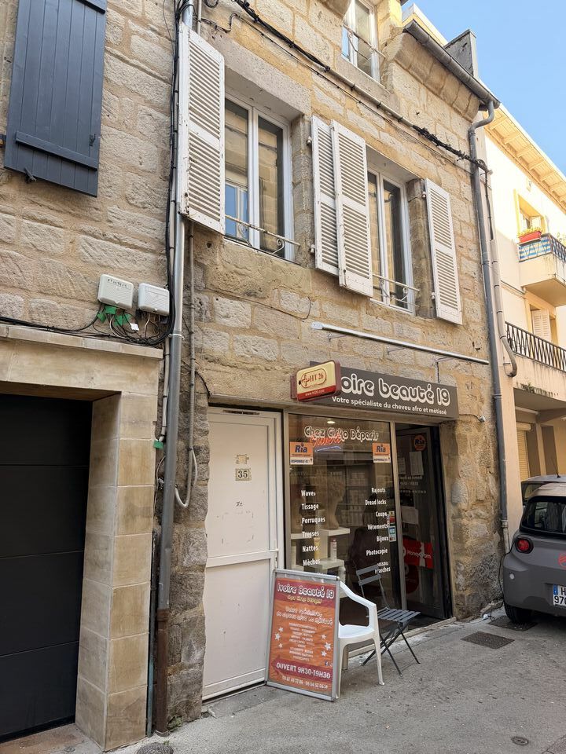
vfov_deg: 71.6
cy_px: 377
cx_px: 283
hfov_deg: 56.8
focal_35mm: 24
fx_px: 523
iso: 80
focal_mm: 6.76
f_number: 1.78
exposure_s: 1/260
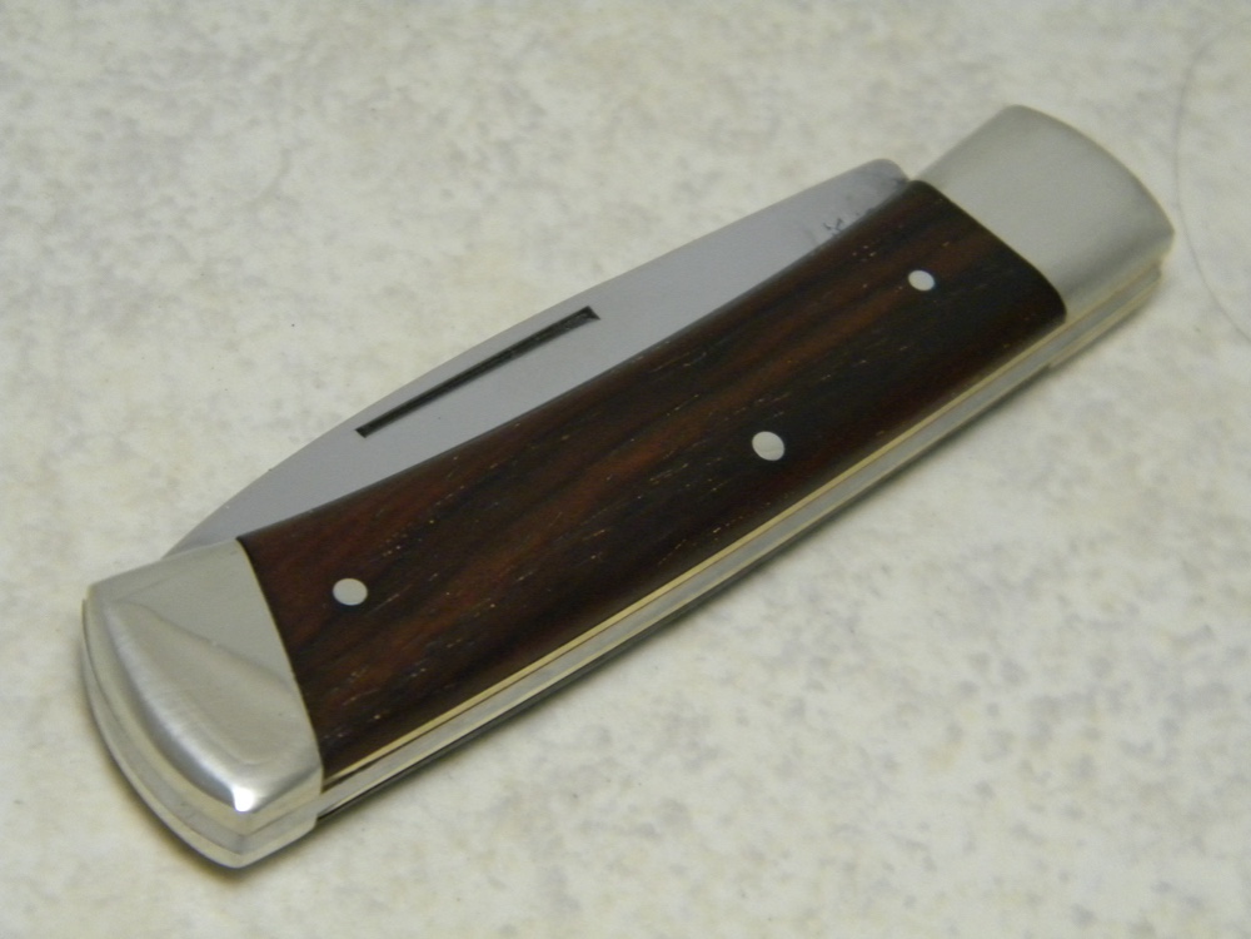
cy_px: 470
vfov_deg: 10.0
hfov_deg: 13.3
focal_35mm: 148
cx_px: 626
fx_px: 5349
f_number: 5
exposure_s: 1/14.2
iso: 400
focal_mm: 26.8
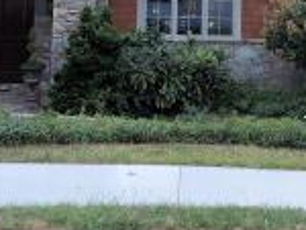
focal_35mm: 93
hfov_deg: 20.4
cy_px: -51
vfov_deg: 15.3
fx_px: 823
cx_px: 300
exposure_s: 1/40
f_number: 3
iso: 100
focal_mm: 4.3
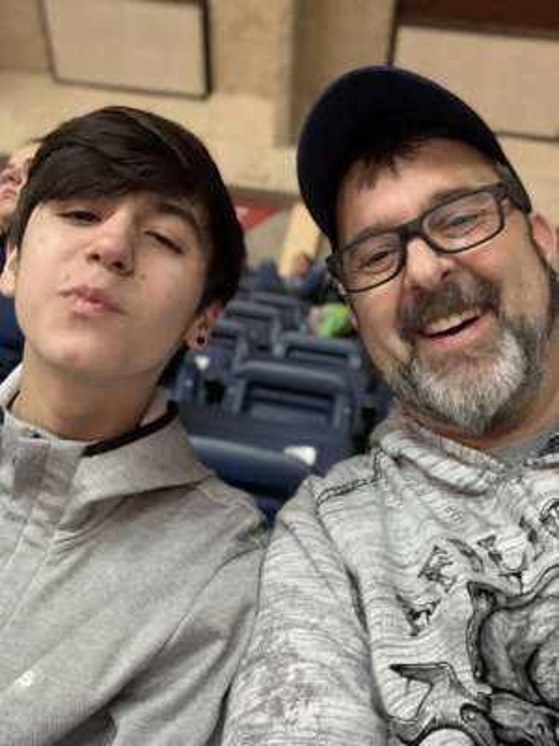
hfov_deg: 44.2
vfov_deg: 56.8
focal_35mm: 32
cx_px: 280
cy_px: 373
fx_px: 689
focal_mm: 2.87
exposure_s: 1/17
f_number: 2.2
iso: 500
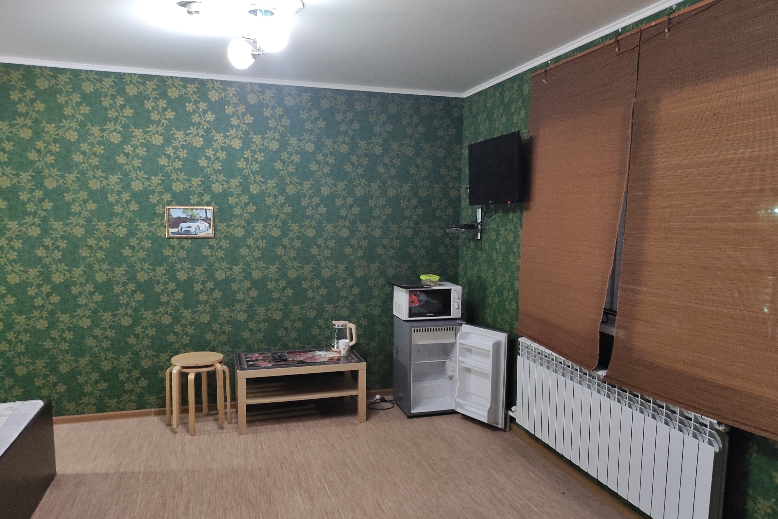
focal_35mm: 27
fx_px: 583
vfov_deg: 47.8
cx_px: 397
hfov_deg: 67.4
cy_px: 300
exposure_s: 1/20
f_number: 1.89
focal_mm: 5.43
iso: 1021
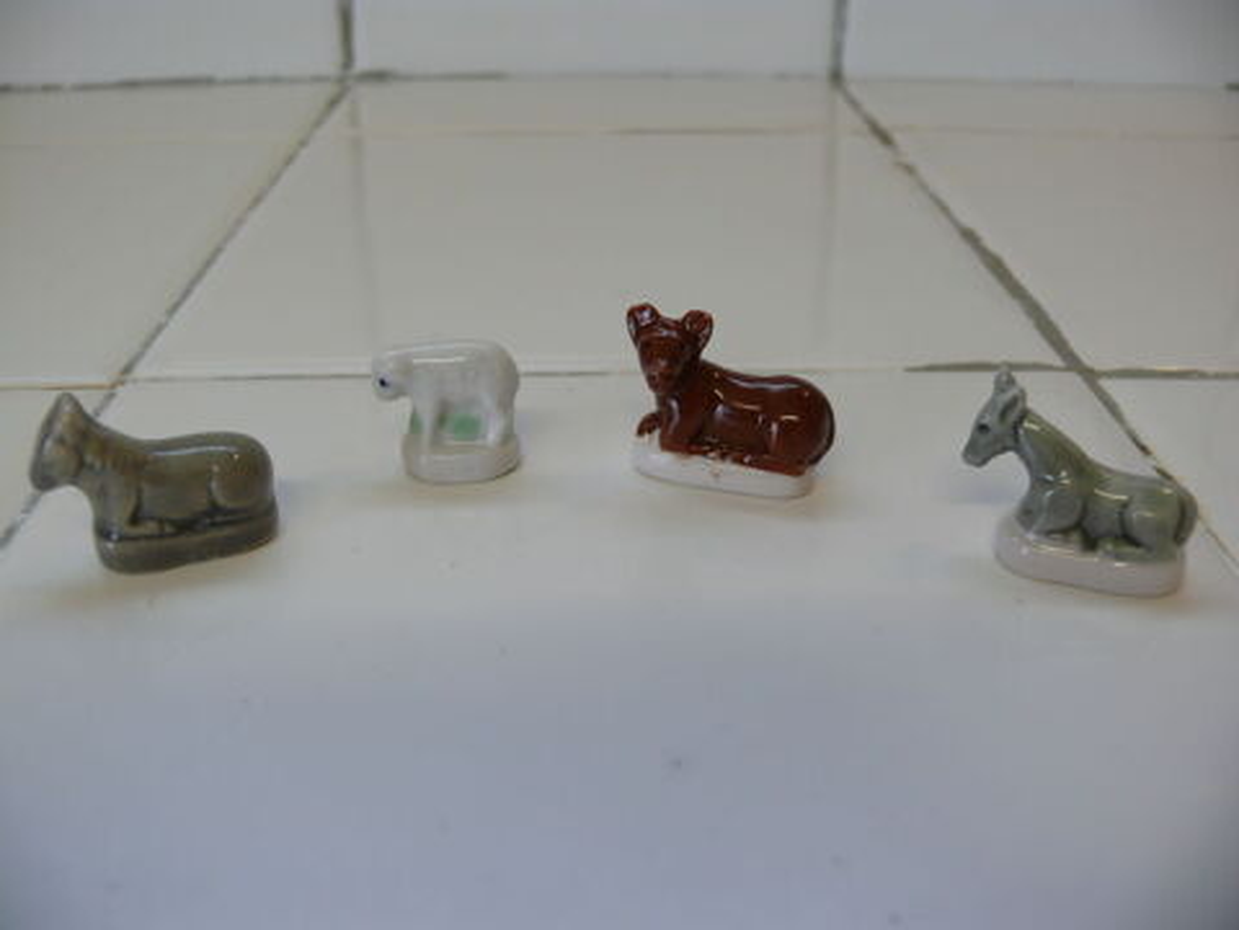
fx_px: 1253
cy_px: 465
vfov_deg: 40.7
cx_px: 620
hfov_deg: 52.6
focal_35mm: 35
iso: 100
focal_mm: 7.4
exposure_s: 1/25
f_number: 2.8
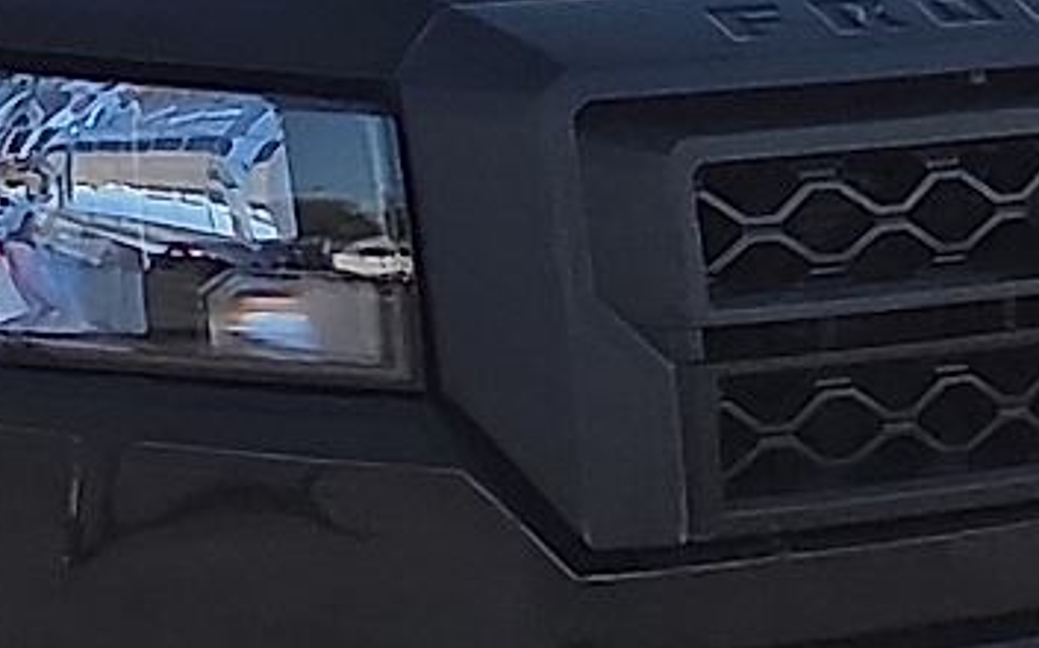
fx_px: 5715
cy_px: 109
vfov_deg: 6.5
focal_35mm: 202
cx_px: -562
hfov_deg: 10.0
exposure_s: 1/3333
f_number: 1.8
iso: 25
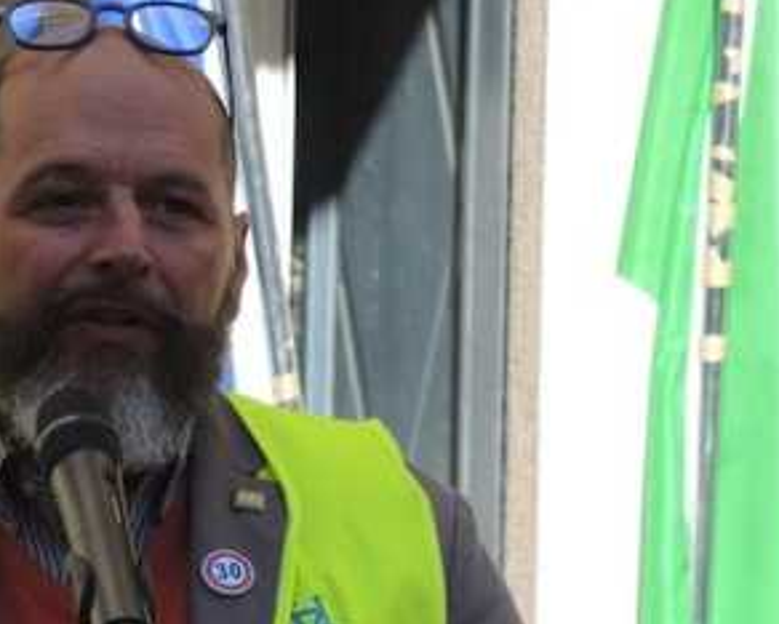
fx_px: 9390
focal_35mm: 407
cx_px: 27
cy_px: 557
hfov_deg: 4.7
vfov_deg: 3.8
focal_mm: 37.4
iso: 80
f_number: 4
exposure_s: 1/200
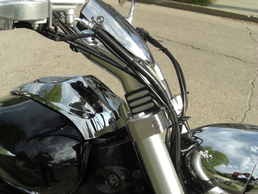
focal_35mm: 38
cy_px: 97
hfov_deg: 49.0
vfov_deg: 37.7
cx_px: 129
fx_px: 283
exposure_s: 1/640
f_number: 4
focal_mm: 7.9
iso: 80
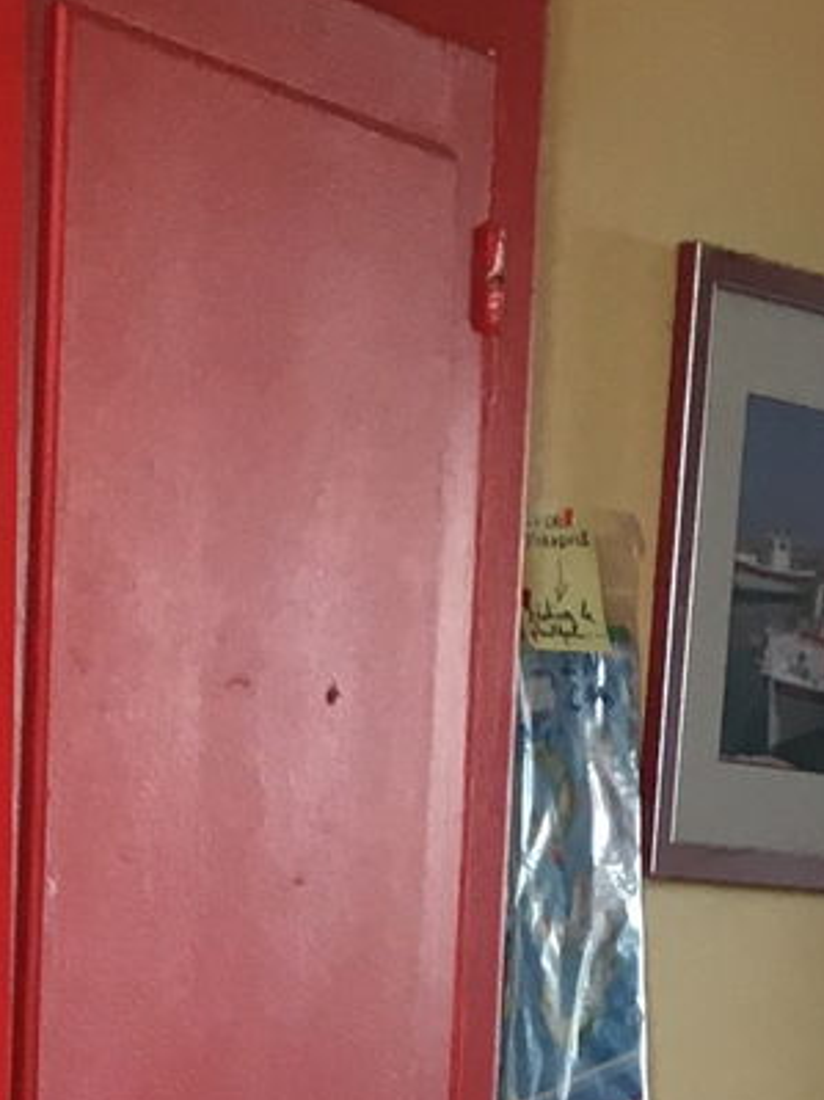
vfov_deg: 11.2
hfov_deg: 9.6
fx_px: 4922
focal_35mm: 155
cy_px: 2400
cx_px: 243
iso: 80
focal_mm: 4.15
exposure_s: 1/33
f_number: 2.2
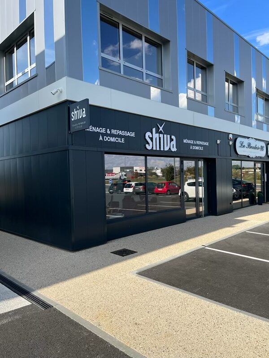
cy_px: 179
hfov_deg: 53.1
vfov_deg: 67.3
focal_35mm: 26
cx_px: 134
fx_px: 269
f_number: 1.6
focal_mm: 5.1
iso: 50
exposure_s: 1/2513
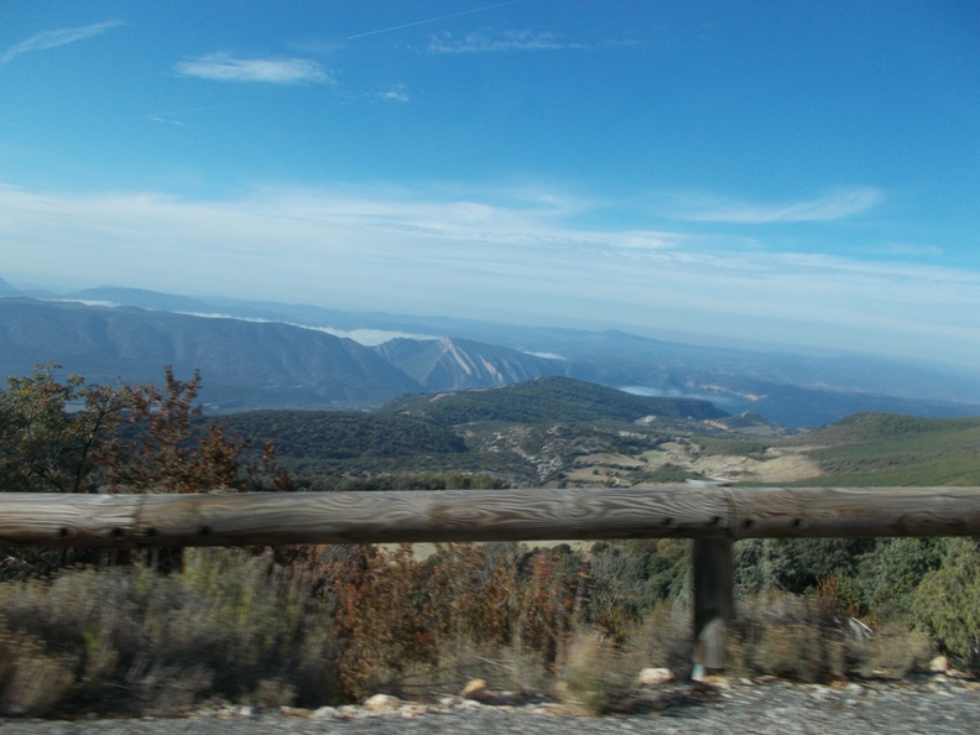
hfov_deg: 67.3
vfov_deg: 53.1
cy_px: 368
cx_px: 490
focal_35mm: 26
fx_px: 736
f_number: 8
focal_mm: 4.6
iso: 80
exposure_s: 1/160
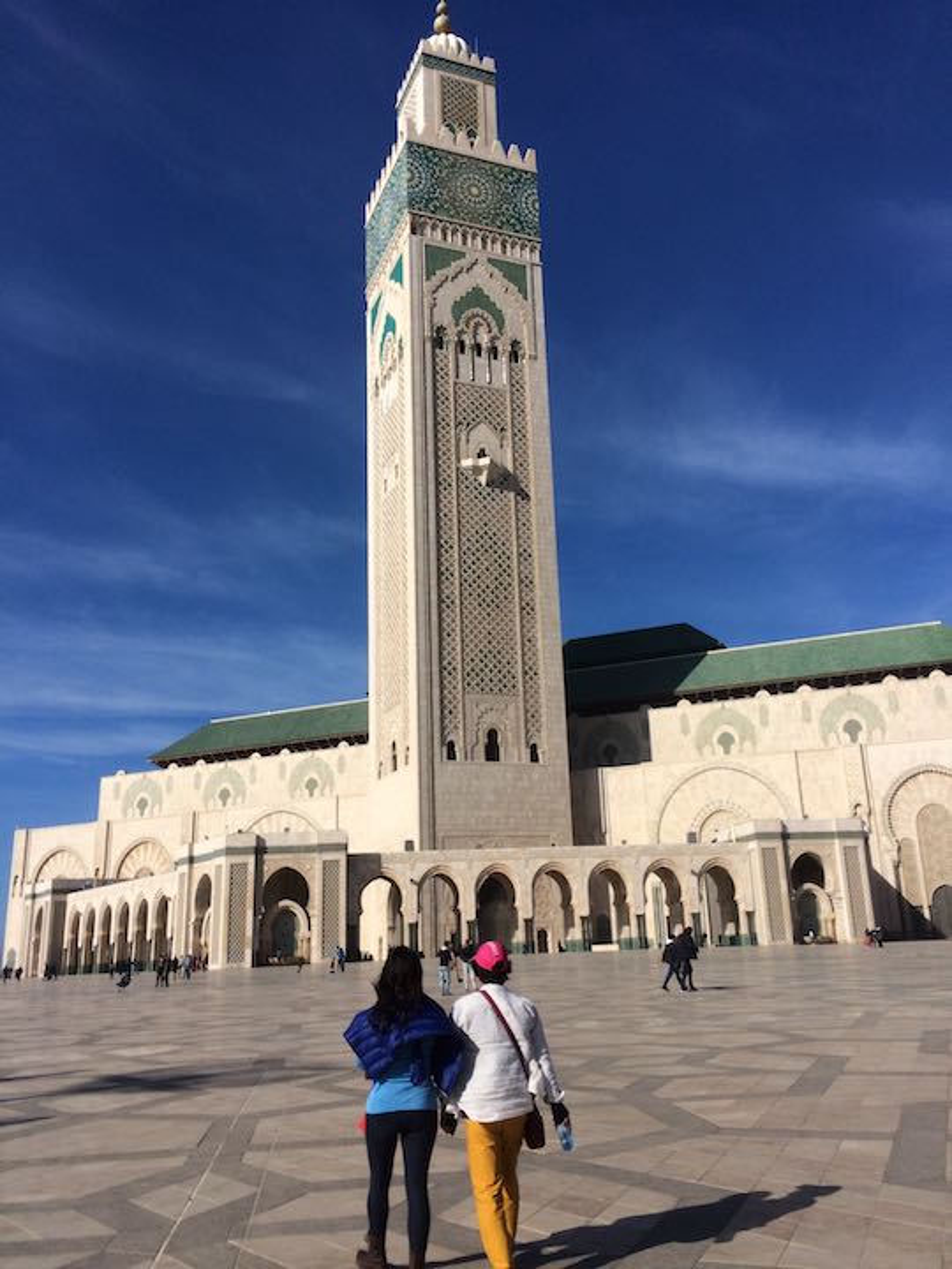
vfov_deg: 61.7
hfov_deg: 48.2
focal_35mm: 29
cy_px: 634
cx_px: 476
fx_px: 1063
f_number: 2.2
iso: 40
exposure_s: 1/5128
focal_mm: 4.15
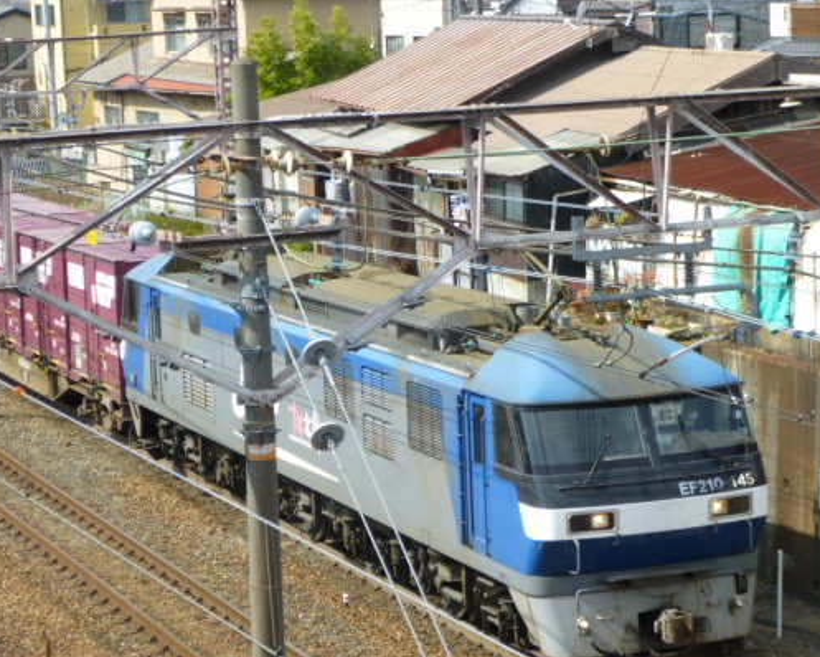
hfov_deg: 17.8
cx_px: 361
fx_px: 2622
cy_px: 395
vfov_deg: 14.3
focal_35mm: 108
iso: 100
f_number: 5
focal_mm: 15.3
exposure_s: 1/320
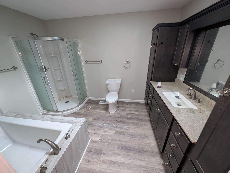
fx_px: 80
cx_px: 115
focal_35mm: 12
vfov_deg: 94.6
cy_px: 86
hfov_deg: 110.5
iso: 281
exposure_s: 1/37
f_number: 1.95
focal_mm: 2.23
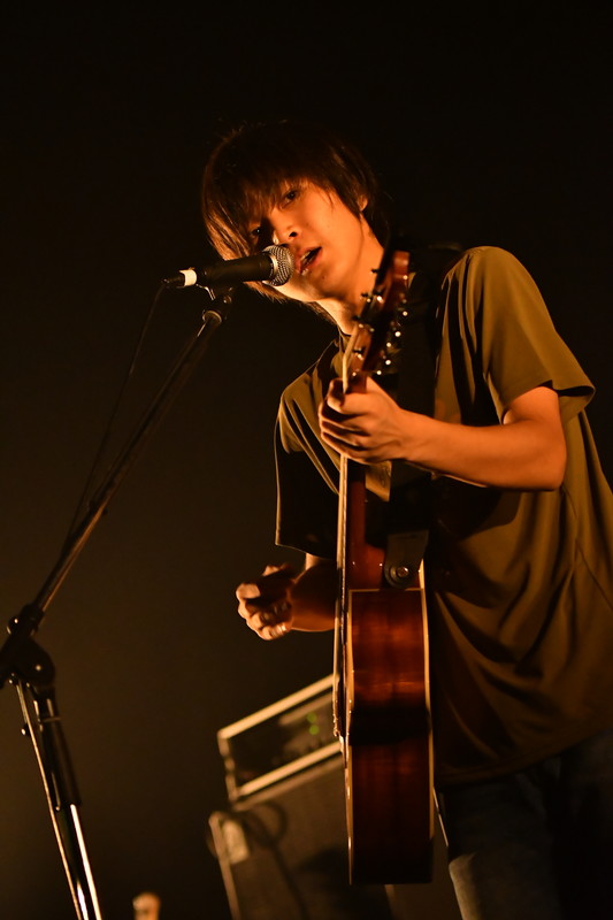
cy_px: 460
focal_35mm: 105
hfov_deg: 13.0
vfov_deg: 19.5
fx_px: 2683
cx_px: 306
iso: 3200
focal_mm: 70
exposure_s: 1/200
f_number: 2.8
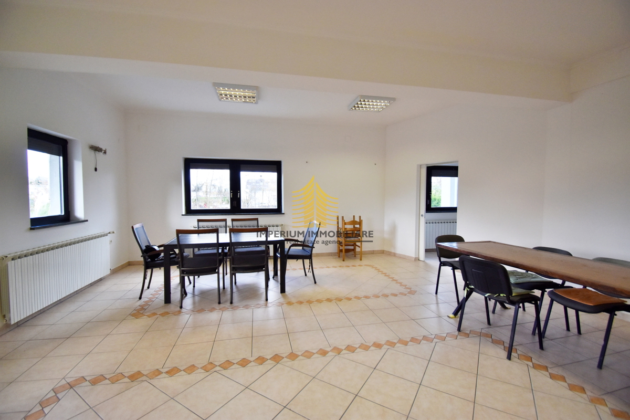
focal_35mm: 15
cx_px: 315
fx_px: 262
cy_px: 210
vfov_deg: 77.3
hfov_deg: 100.4
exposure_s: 1/250
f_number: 4.5
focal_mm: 10
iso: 640
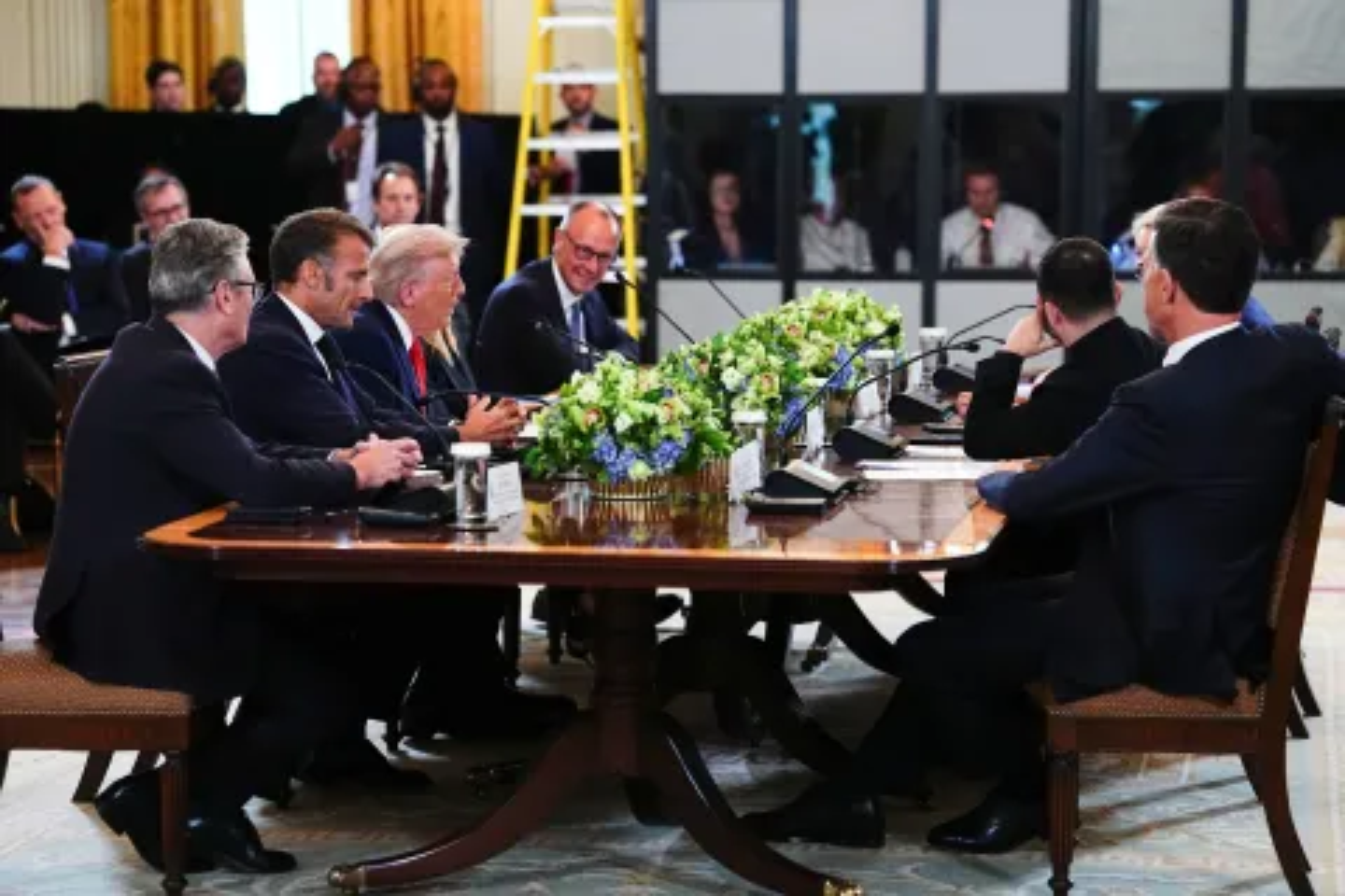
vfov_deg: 12.7
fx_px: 4035
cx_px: 672
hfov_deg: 18.9
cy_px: 448
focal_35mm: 108
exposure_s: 1/320
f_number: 3.2
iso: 6400
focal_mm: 108
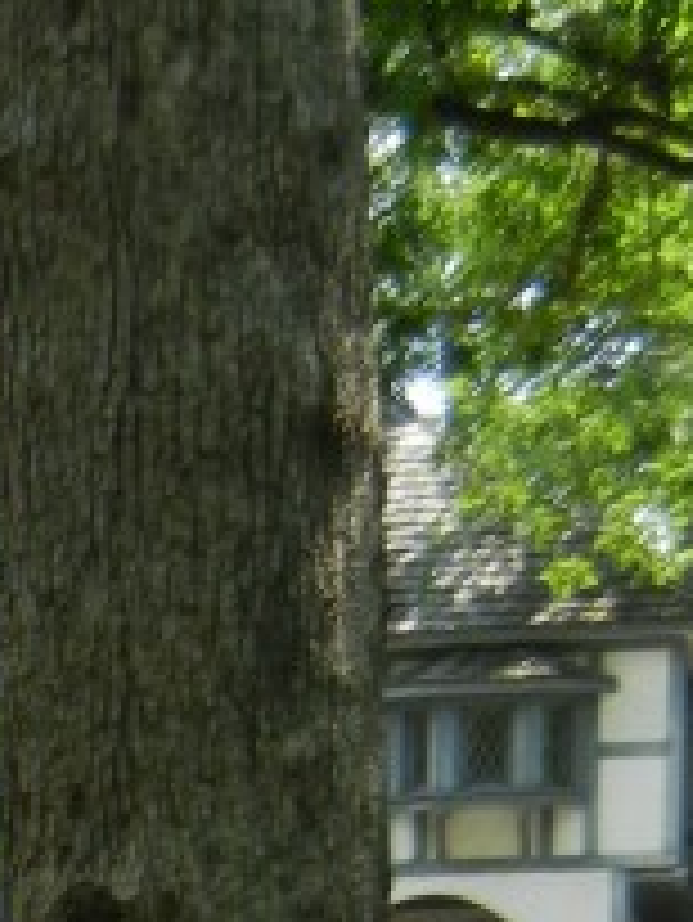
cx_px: -536
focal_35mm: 150
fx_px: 4000
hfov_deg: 9.4
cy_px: 1646
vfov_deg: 12.1
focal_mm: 5.4
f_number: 3.5
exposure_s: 1/310
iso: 160
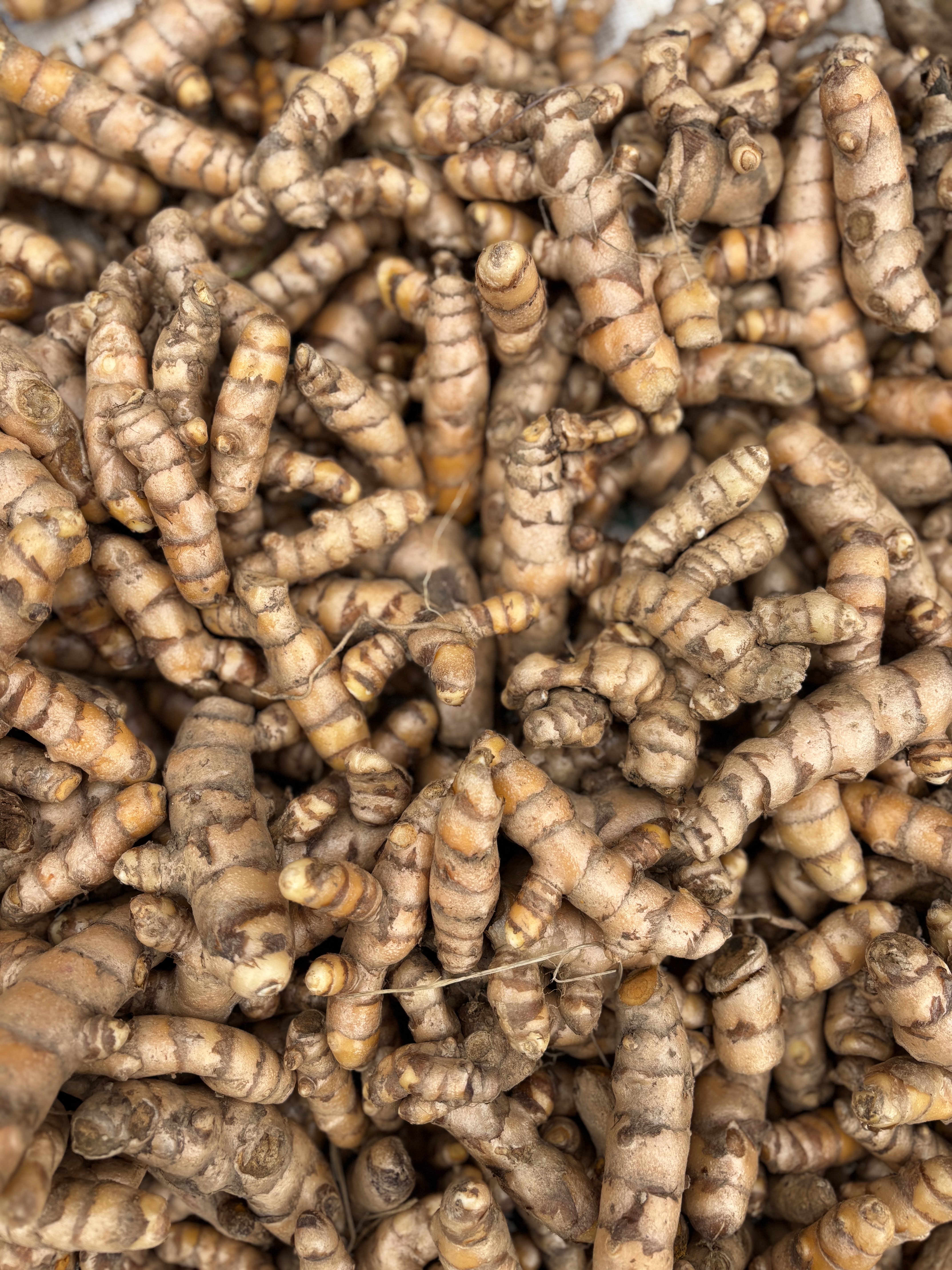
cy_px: 635
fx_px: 953
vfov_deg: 67.3
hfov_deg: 53.1
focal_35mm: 26
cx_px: 476
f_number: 1.6
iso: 50
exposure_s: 1/1007
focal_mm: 5.96
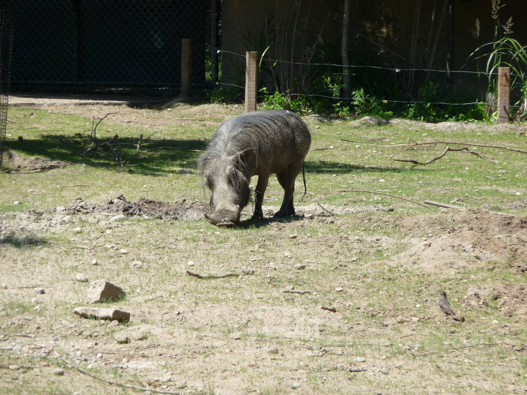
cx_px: 264
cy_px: 198
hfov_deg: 7.1
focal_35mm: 280
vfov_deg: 5.3
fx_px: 4263
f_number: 4.9
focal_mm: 47
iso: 100
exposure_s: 1/320
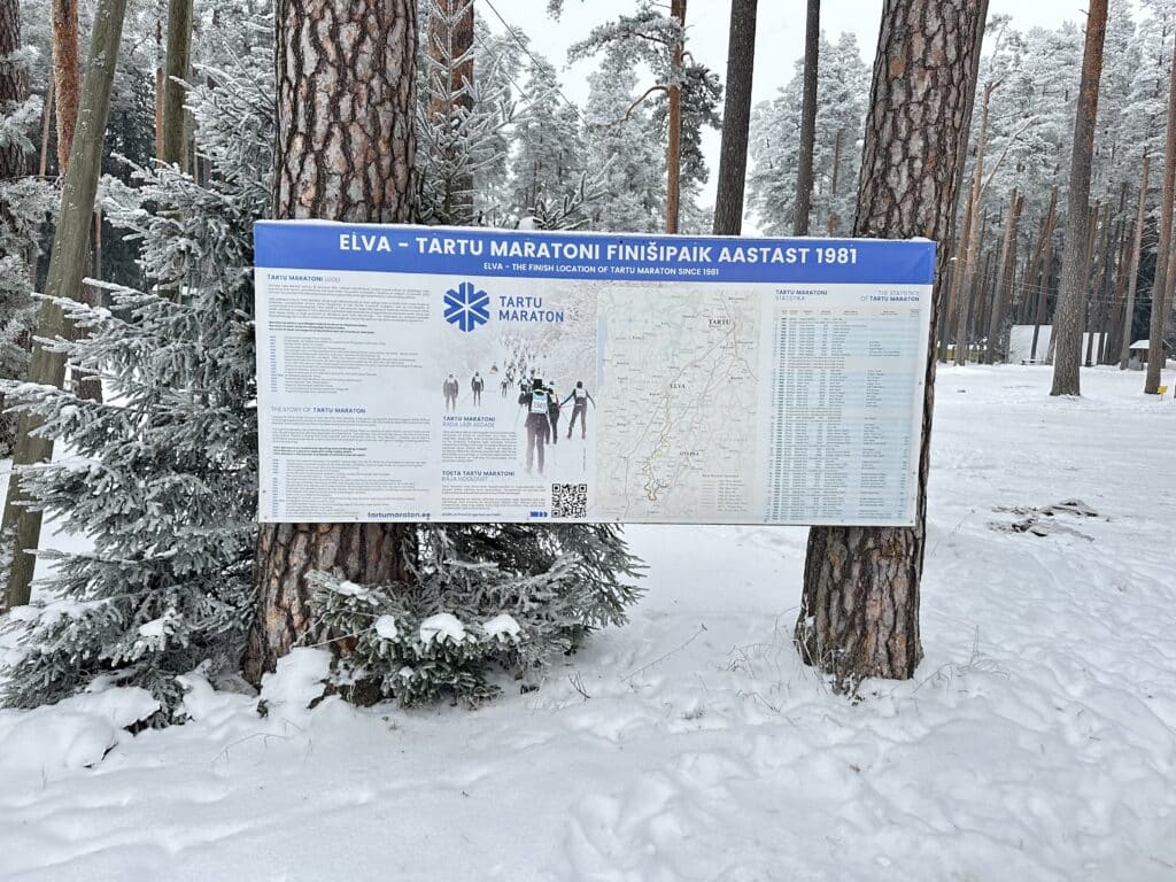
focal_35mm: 24
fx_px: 815
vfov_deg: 56.8
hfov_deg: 71.6
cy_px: 441
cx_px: 588
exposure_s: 1/60
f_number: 1.78
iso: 250
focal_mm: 6.86
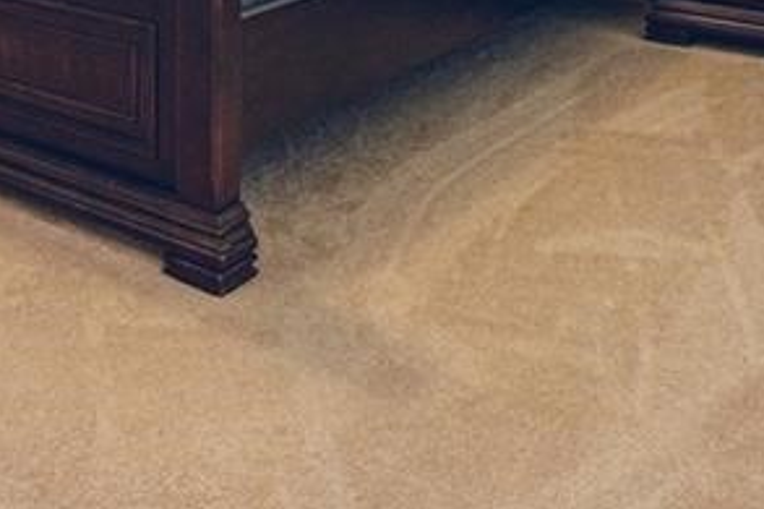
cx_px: 76
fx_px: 1188
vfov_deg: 21.0
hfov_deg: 33.7
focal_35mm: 56
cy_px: -224
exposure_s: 1/400
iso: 400
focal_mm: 16
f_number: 5.6
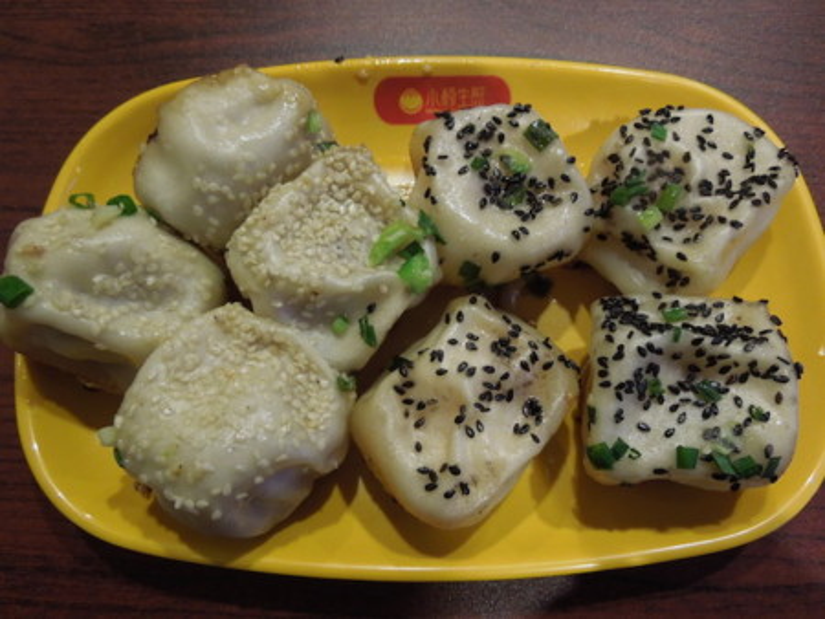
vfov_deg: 54.9
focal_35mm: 25
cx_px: 412
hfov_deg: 69.4
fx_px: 596
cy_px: 310
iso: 400
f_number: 3.3
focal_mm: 4.5
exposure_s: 1/20
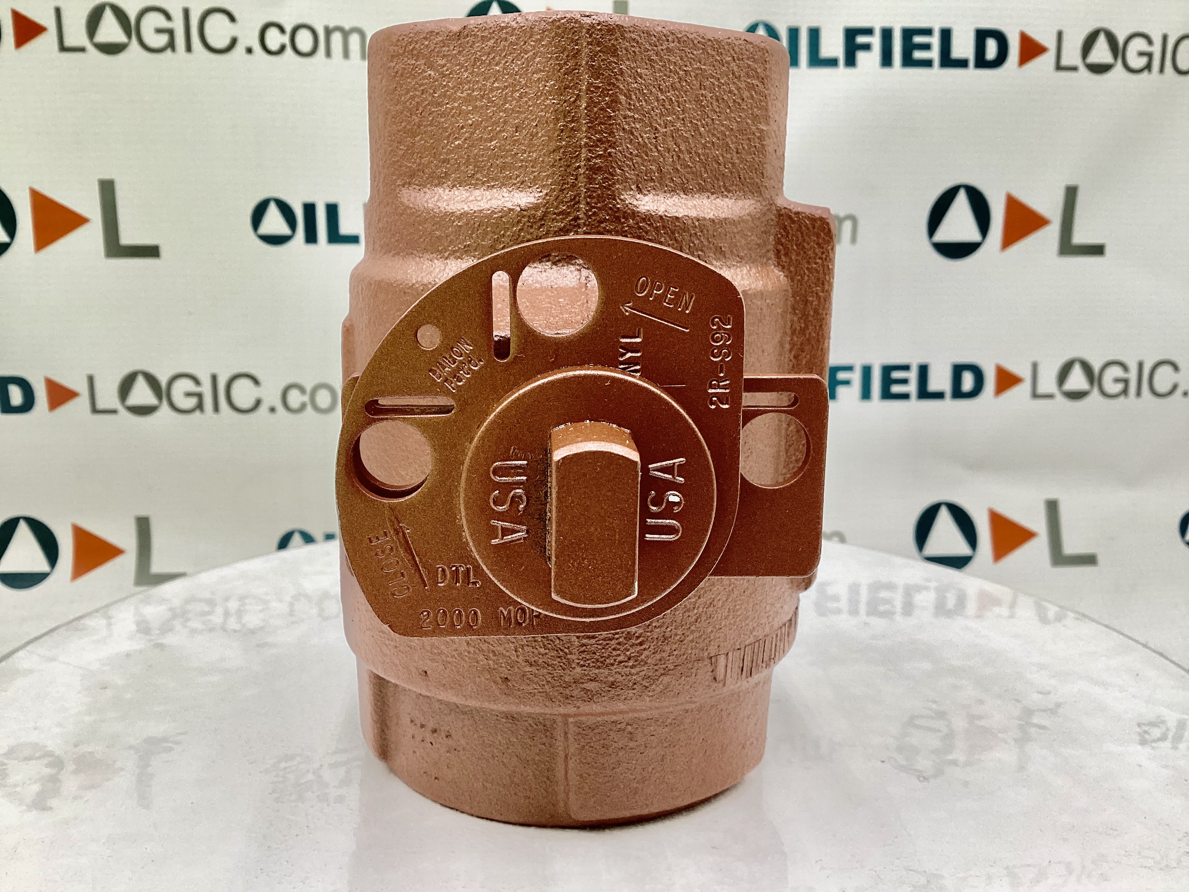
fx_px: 1065
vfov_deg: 45.4
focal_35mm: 31
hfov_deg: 58.4
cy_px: 446
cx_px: 594
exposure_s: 1/100
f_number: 2.4
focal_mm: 3.3
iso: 40
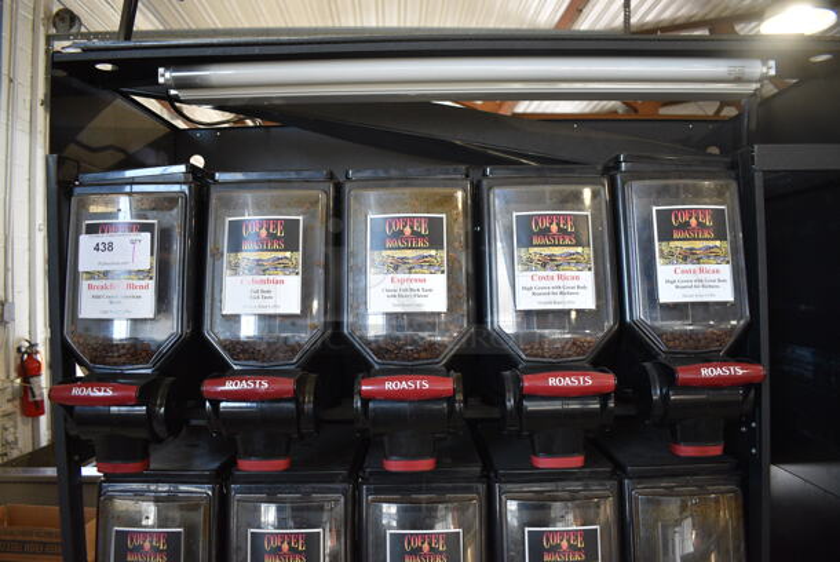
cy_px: 281
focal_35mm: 27
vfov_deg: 48.0
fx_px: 631
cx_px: 420
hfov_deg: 67.3
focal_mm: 18
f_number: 3.5
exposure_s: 1/125
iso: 1400
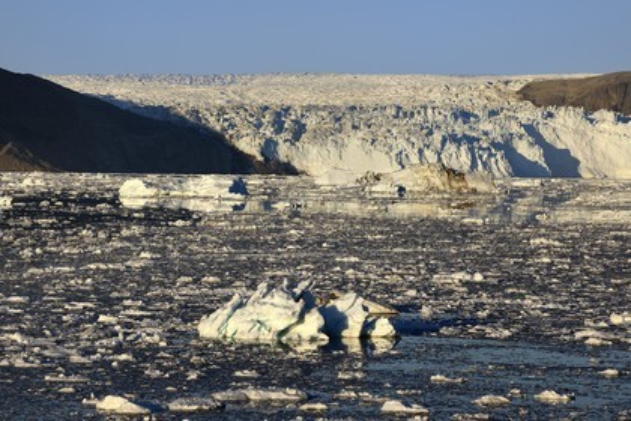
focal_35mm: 200
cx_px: 316
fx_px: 3505
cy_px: 210
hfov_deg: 10.3
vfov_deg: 6.9
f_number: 10
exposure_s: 1/400
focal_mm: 200
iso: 200
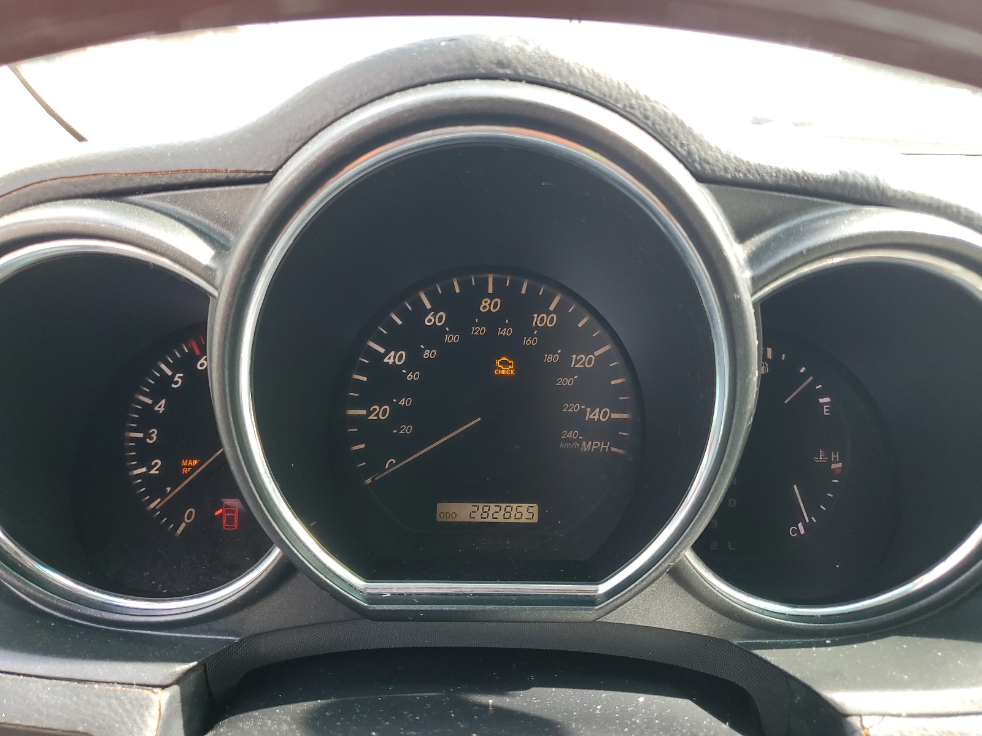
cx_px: 491
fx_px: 738
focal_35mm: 26
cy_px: 368
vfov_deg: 53.1
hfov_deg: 67.3
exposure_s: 1/120
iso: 58
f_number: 1.5
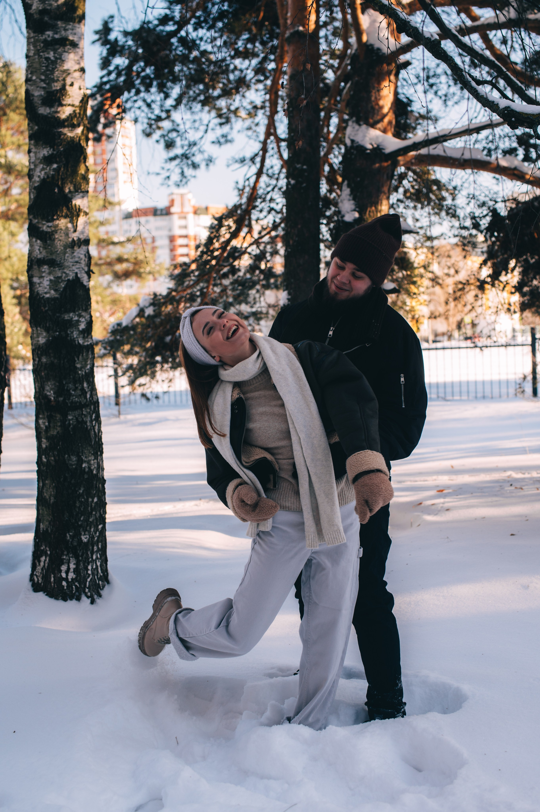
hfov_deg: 29.8
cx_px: 270
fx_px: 1014
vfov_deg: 43.6
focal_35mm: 45
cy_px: 406
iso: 200
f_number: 4.5
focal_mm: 45
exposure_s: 1/400
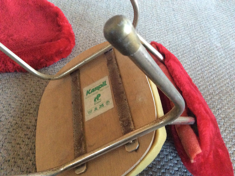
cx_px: 118
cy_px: 88
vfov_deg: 44.1
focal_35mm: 32
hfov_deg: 56.9
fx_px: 217
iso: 400
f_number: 2.4
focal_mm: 3.3
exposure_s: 1/17
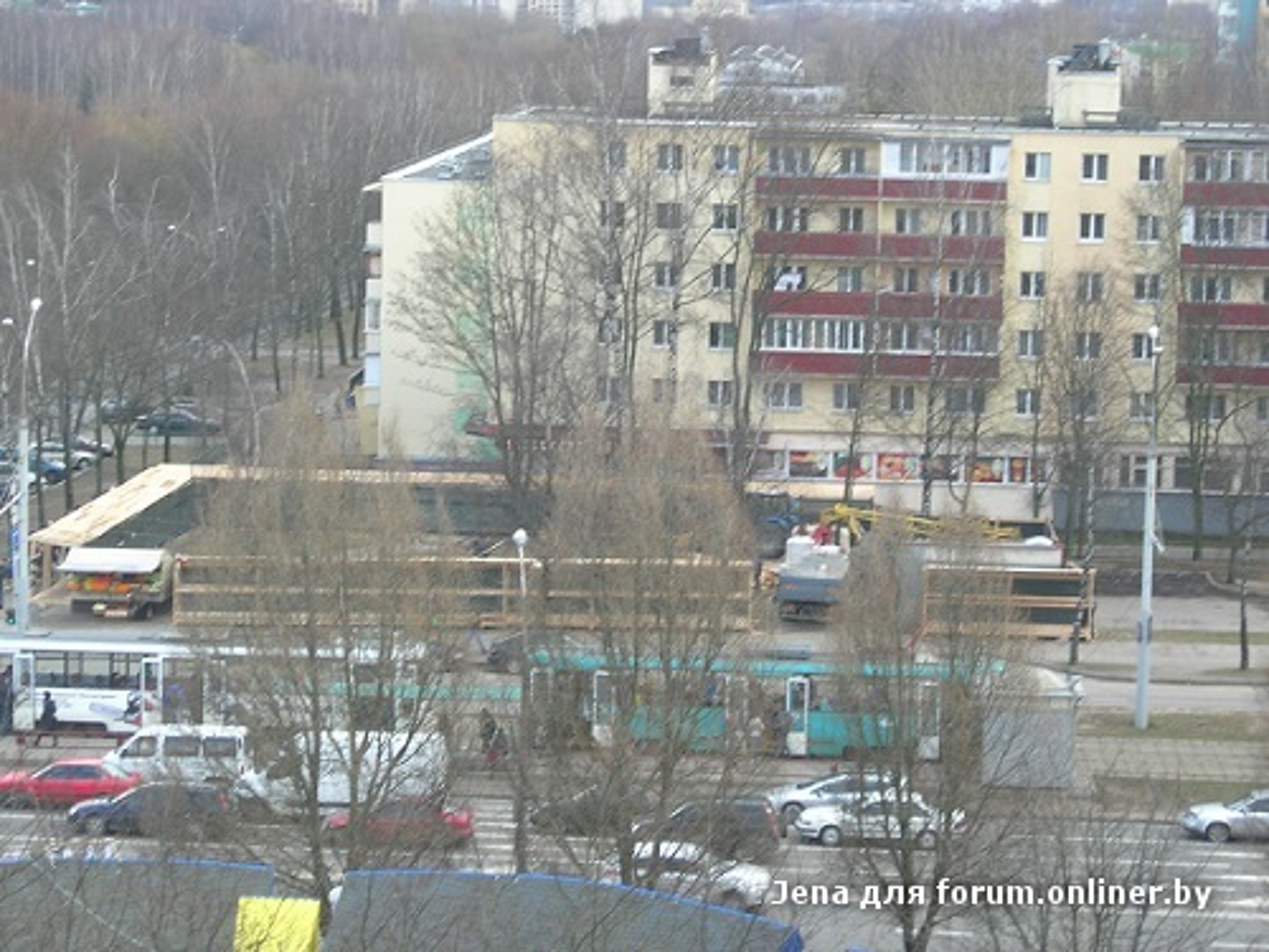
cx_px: 634
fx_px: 4143
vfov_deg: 13.1
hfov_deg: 17.4
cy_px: 476
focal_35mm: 113
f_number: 4.9
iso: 64
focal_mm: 23.4
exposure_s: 1/76
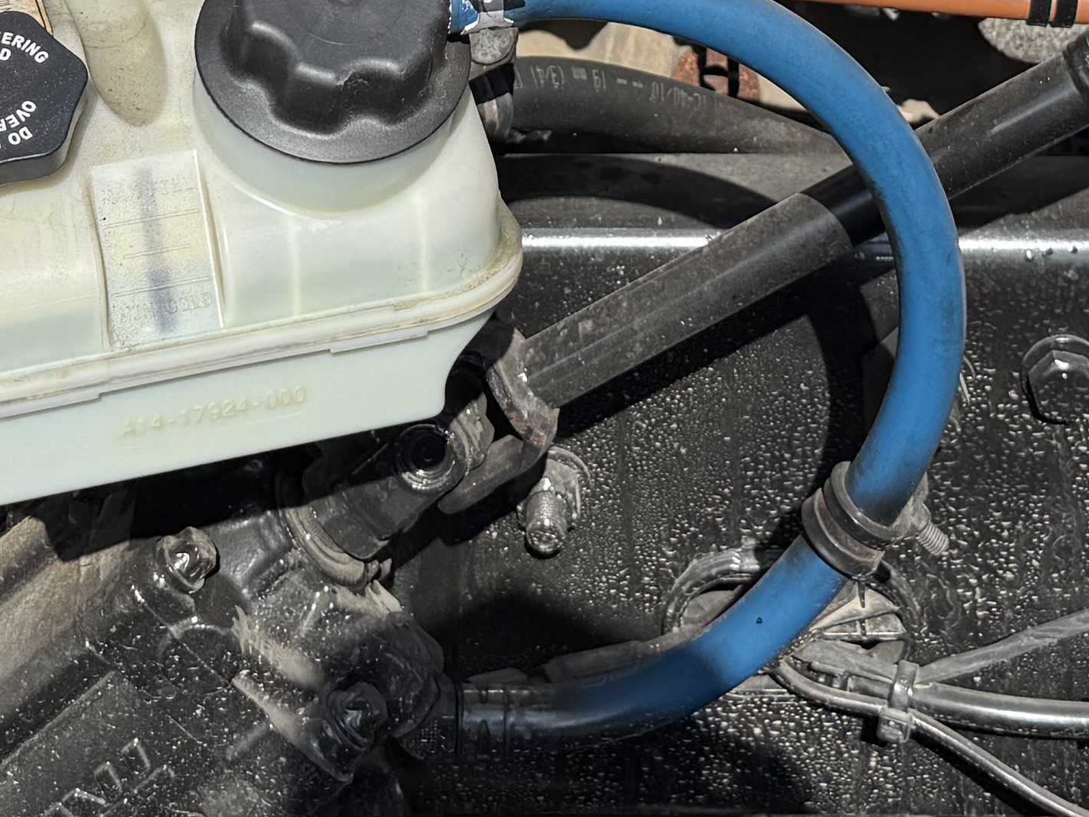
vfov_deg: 14.4
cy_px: -419
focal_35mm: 96
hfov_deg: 20.4
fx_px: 3020
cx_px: 520
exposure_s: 1/3021
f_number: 1.78
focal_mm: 6.76
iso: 80
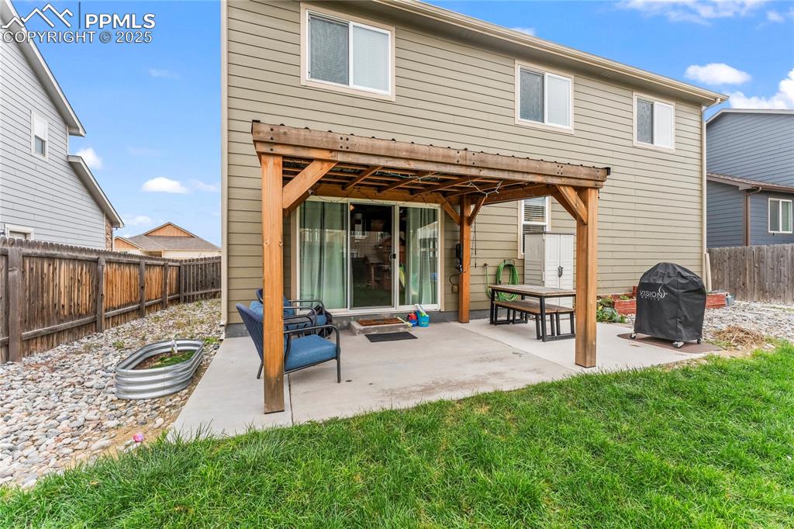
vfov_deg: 81.2
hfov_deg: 104.3
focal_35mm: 14
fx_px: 309
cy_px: 264
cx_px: 397
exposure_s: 1/800
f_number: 8
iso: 640
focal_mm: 14
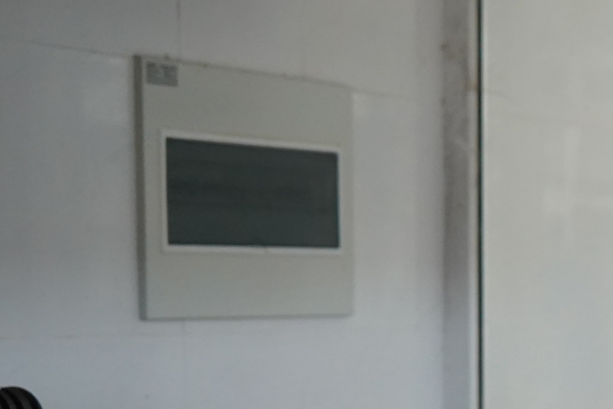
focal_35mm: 132
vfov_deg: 10.0
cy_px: 628
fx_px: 2248
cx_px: 789
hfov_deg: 14.9
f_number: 4
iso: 4000
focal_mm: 38
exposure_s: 1/160
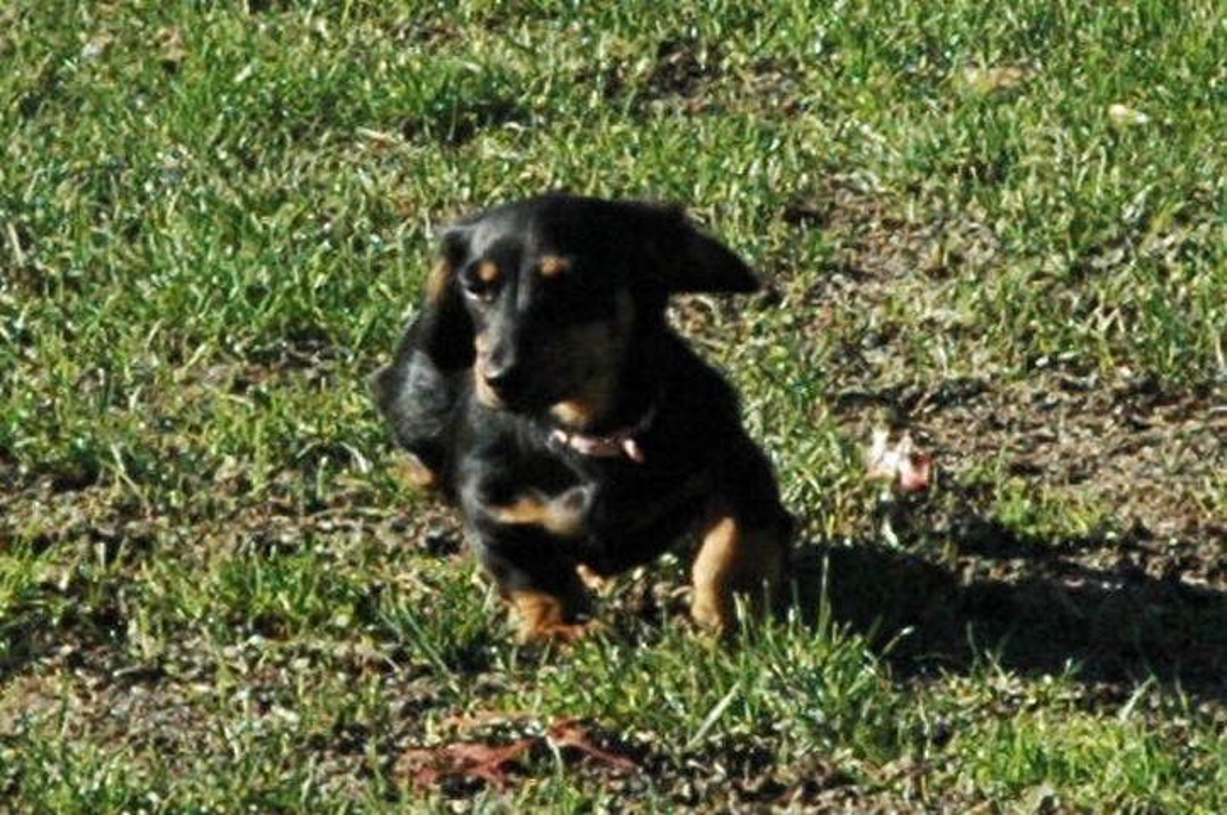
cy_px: 408
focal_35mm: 105
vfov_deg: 13.0
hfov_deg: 19.5
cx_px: 614
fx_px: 3575
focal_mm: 70
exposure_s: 1/500
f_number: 11
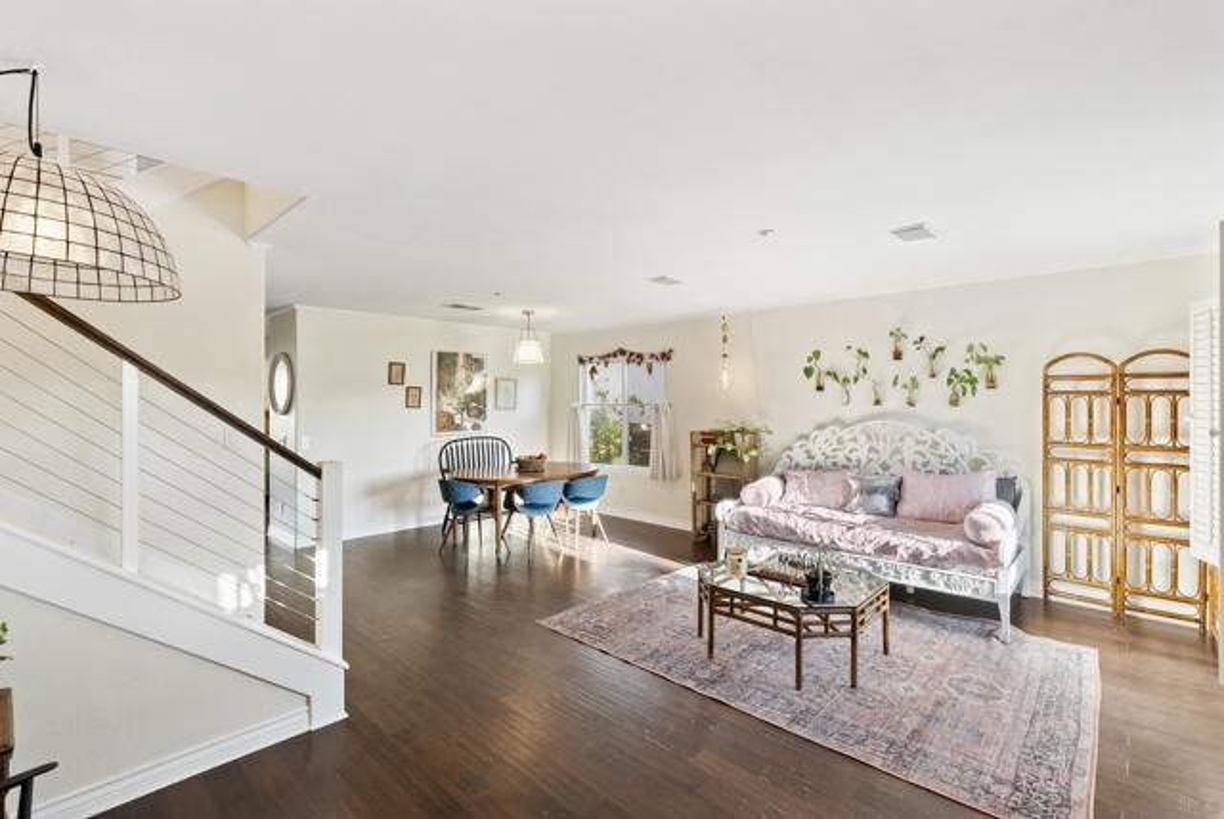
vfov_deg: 73.9
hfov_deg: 96.7
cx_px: 612
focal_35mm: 16
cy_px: 410
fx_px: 544
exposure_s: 1/6
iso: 500
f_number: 8
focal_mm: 16
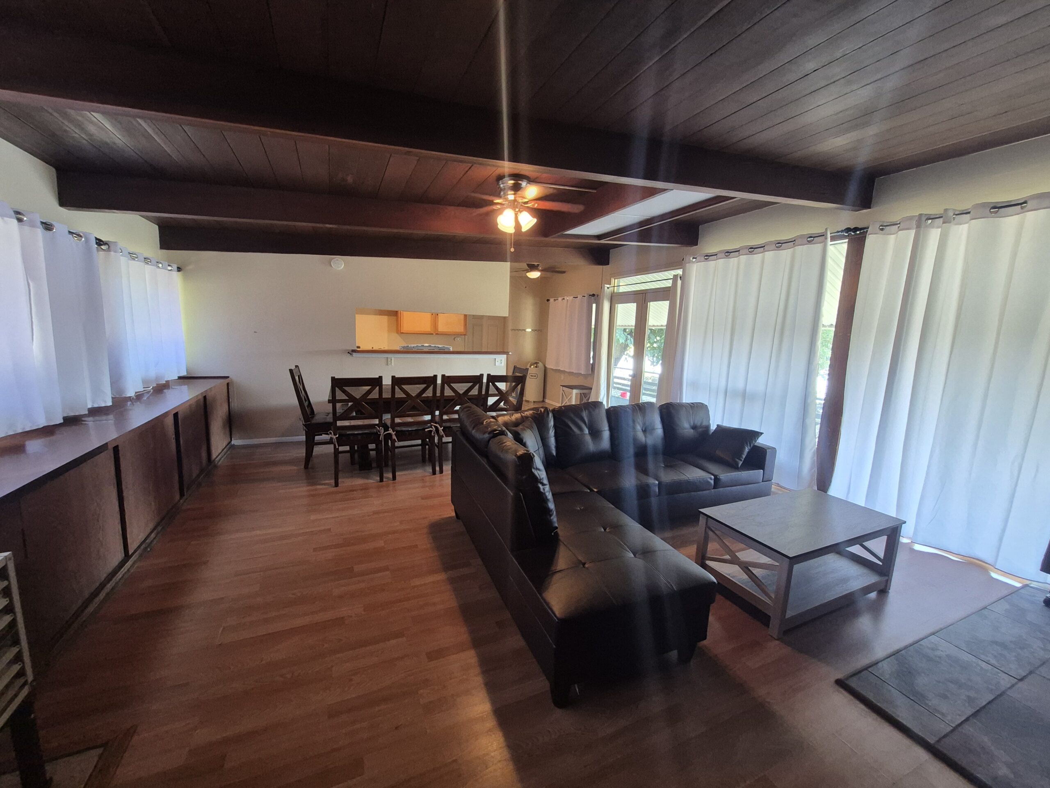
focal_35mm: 13
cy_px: 394
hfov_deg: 106.2
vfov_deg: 89.9
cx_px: 525
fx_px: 394
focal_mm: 1.74
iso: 320
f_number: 2.2
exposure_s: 1/60
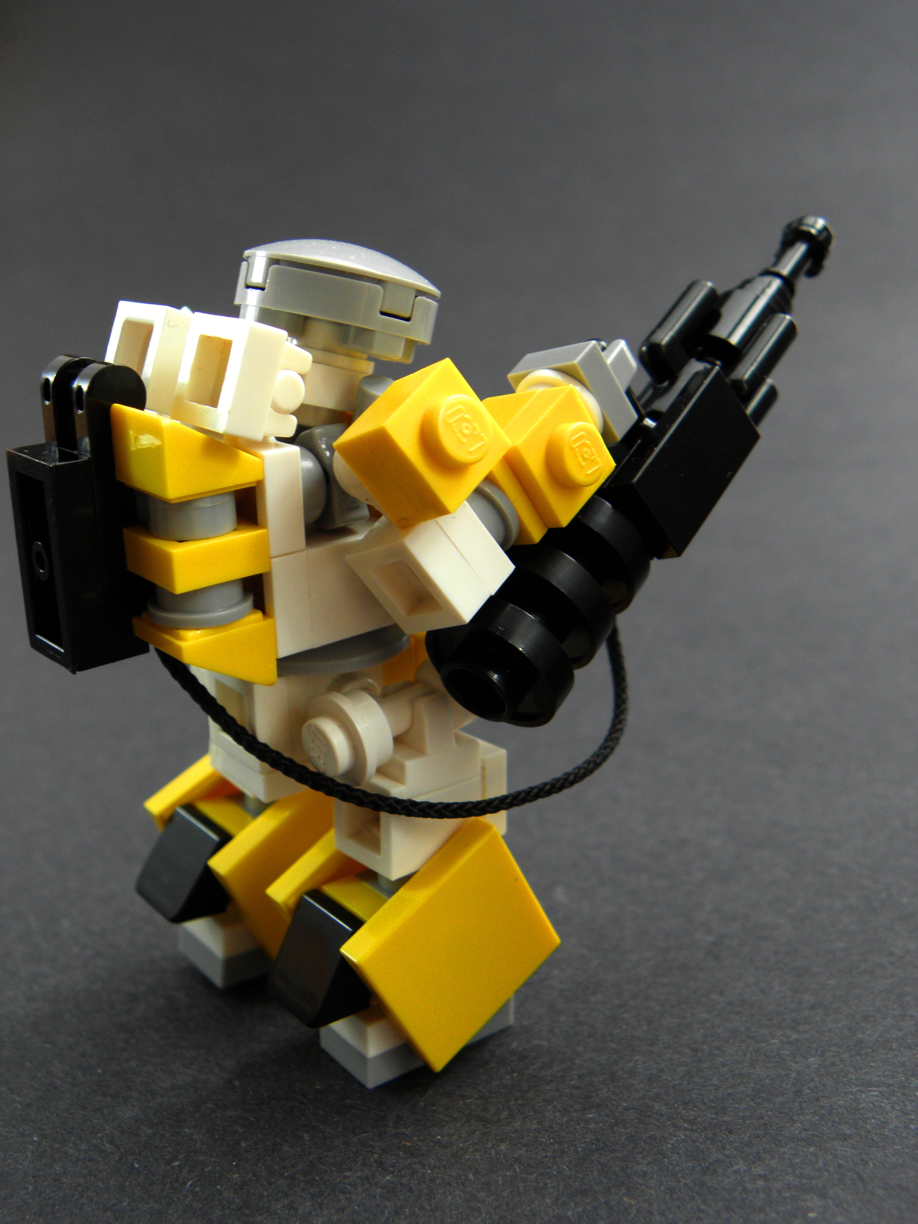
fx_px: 1308
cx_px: 447
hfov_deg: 38.7
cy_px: 609
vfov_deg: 50.1
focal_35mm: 37
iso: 125
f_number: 3.1
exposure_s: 1/13
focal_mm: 6.44
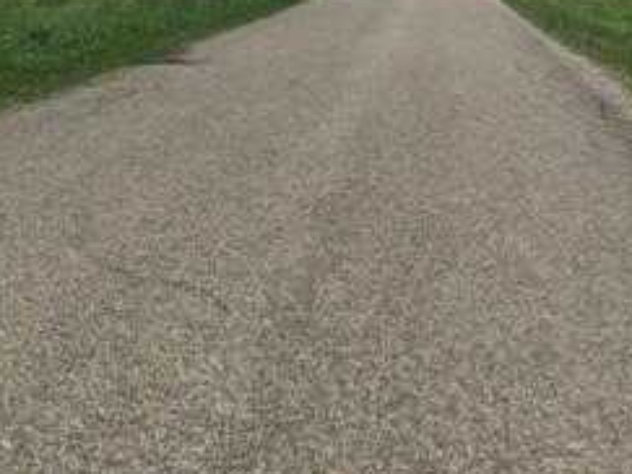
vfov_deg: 19.8
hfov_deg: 27.2
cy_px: -86
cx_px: 116
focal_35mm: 70
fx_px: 1277
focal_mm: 4.15
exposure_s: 1/4115
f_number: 2.2
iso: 32
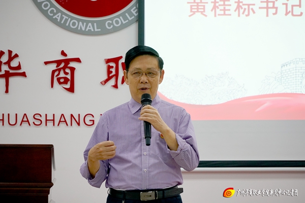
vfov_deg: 6.6
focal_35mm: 207
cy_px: 102
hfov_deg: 9.9
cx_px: 152
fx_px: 1754
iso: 1250
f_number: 5.6
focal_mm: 138
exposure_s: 1/60
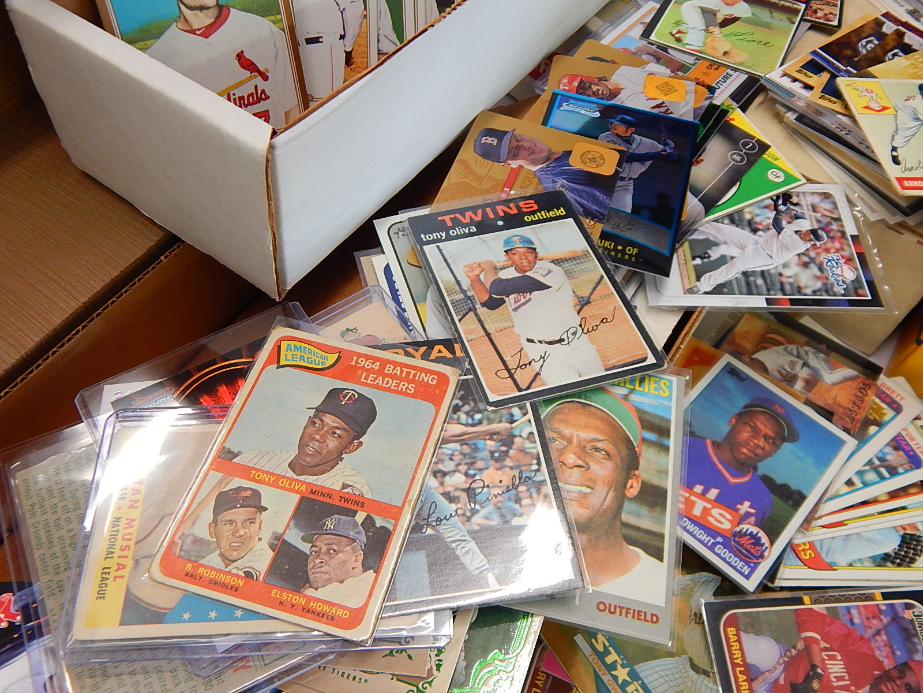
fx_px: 827
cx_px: 462
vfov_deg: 45.4
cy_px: 346
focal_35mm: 31
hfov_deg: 58.4
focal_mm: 5.6
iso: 220
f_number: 3.2
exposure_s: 1/30
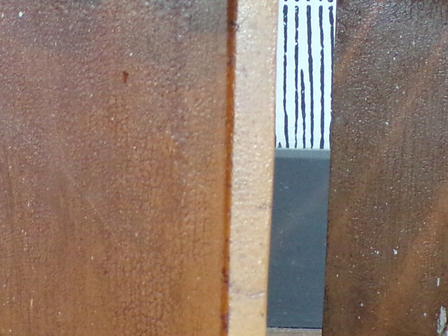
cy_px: 217
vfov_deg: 11.8
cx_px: 261
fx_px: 1631
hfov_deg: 15.6
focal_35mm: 126
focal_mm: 6.6
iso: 376
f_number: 3.3
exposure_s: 1/17
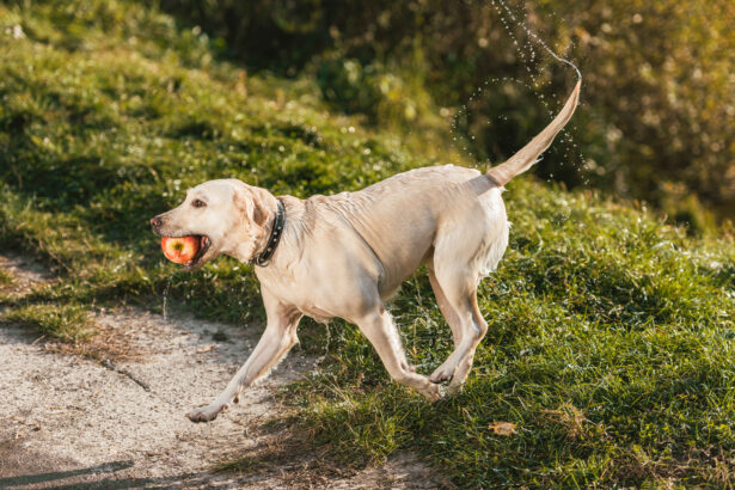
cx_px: 368
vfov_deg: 12.5
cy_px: 245
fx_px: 2246
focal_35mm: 110
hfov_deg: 18.6
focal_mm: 110
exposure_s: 1/2000
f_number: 3.2
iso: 200
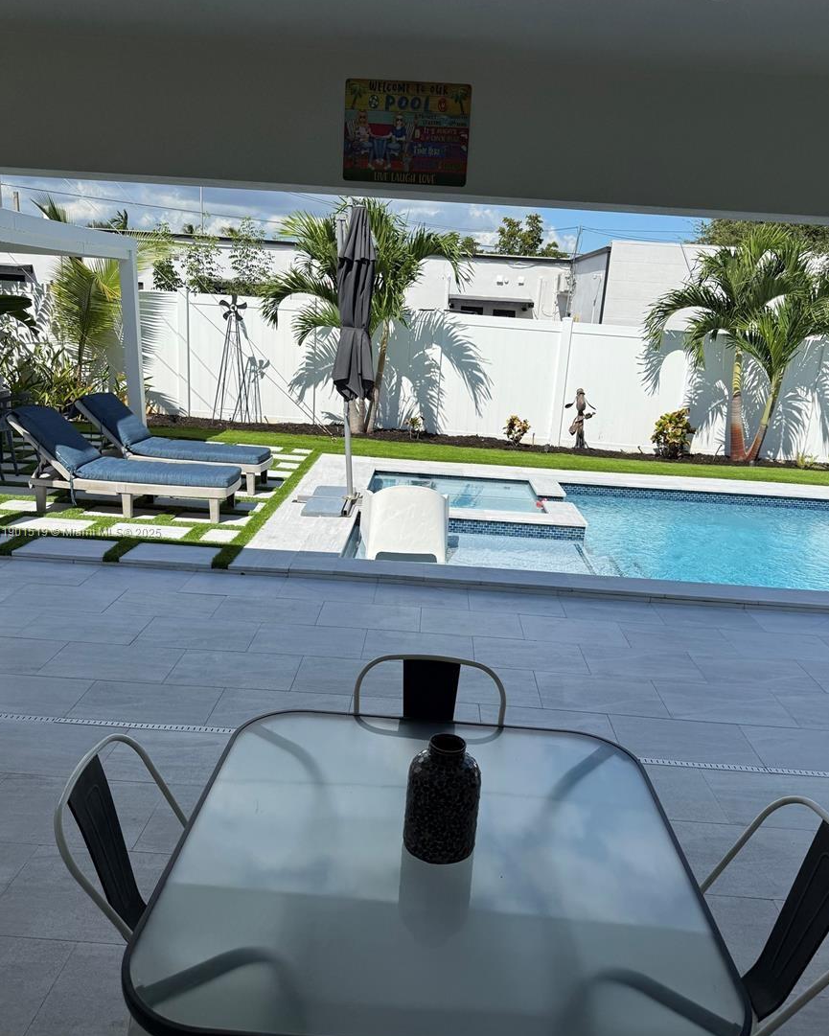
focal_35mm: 26
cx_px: 416
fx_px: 797
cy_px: 533
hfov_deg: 54.9
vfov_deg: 66.0
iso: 80
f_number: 1.78
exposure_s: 1/8130
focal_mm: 6.76
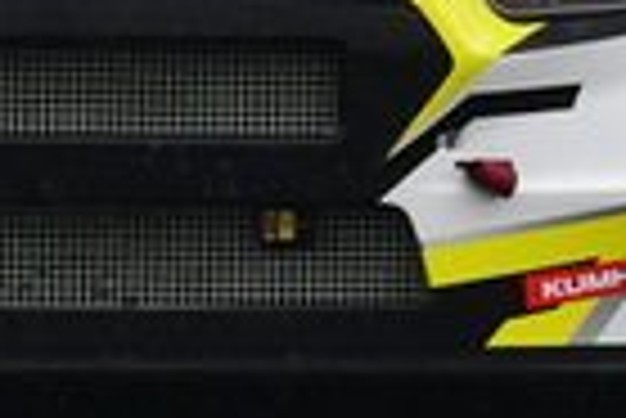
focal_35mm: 3463
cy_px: -526
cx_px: 23
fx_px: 60280
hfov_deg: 0.6
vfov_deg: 0.4
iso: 1000
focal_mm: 400
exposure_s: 1/640
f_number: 11
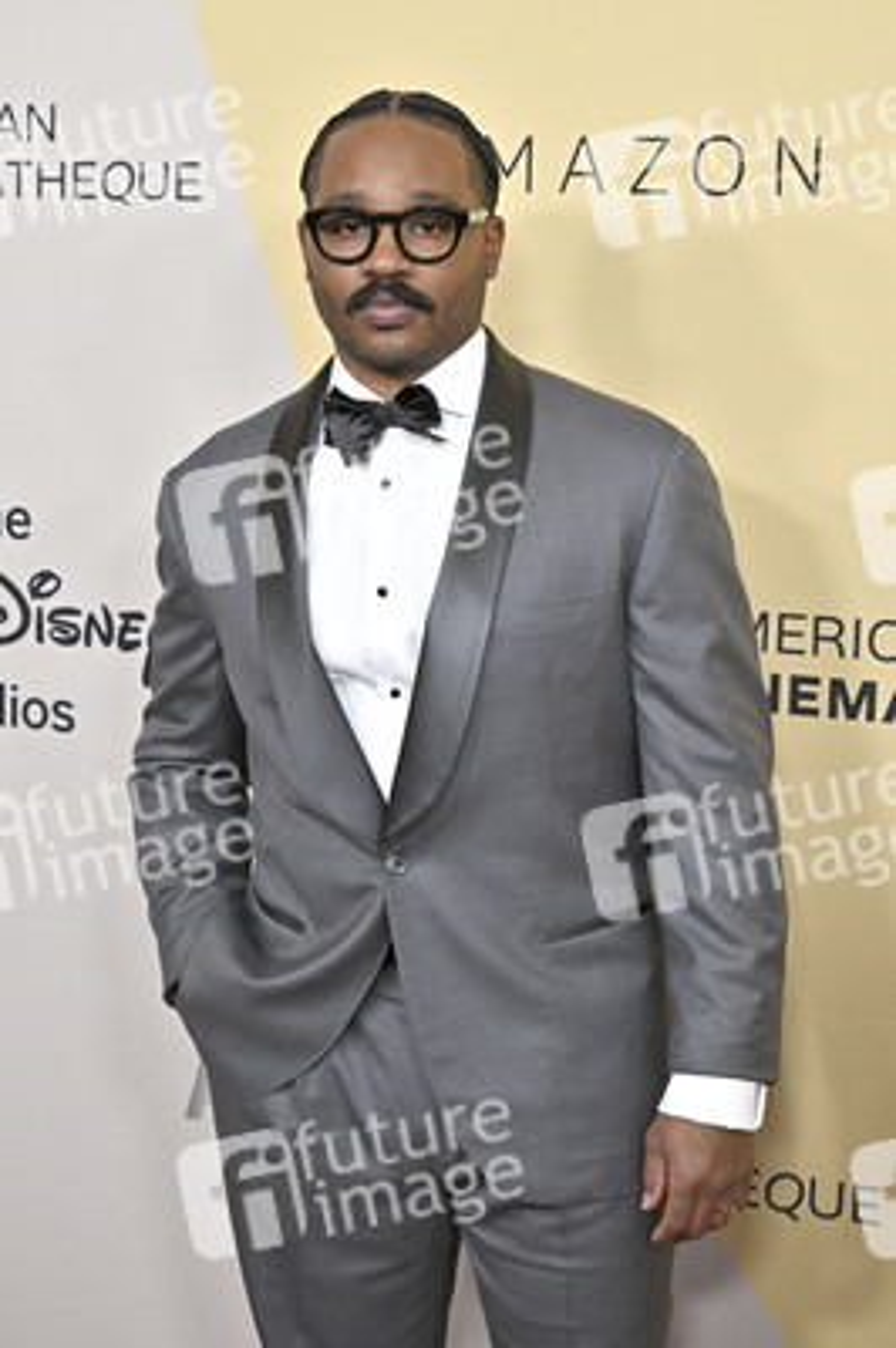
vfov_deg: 31.4
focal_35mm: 64
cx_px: 448
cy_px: 674
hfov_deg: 21.2
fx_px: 2393
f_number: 5.6
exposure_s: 1/320
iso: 2000
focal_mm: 64
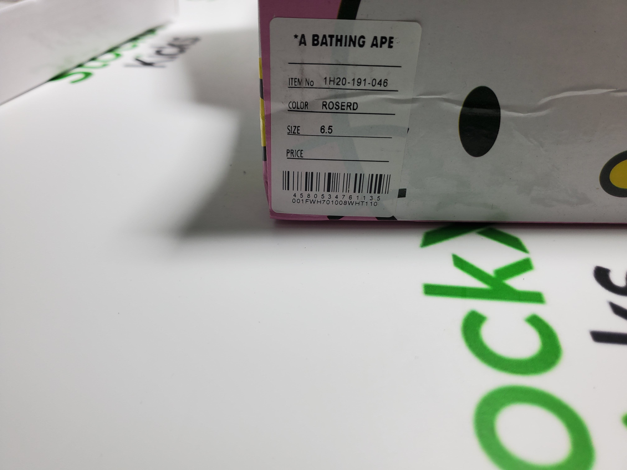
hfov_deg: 67.3
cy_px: 235
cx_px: 314
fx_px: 471
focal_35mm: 26
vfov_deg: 53.1
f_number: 1.5
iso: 50
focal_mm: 4.3
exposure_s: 1/365
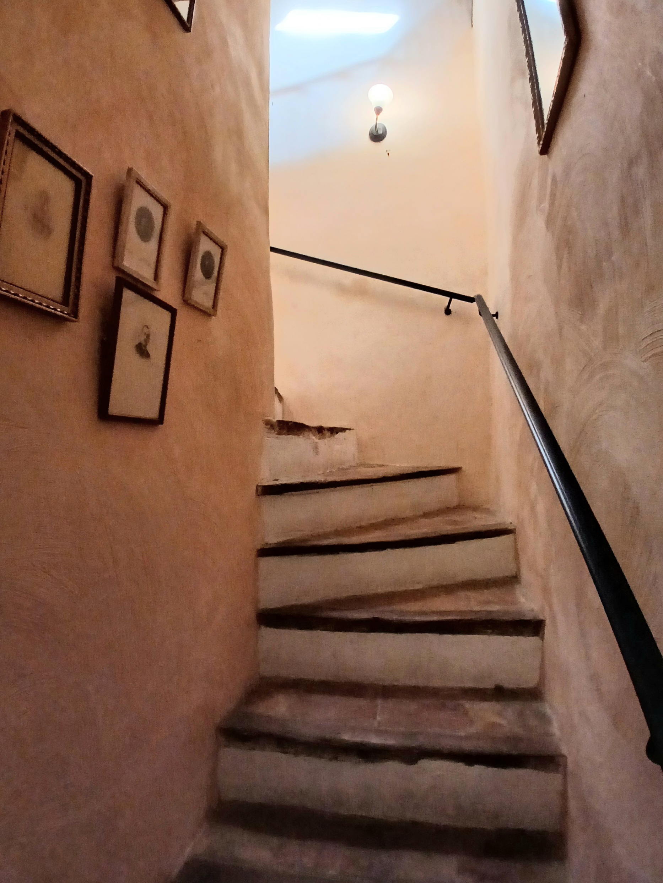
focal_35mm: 17
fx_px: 434
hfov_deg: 74.7
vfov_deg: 91.0
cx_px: 332
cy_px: 442
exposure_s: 1/33.3
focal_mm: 1.4
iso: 200
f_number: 2.2
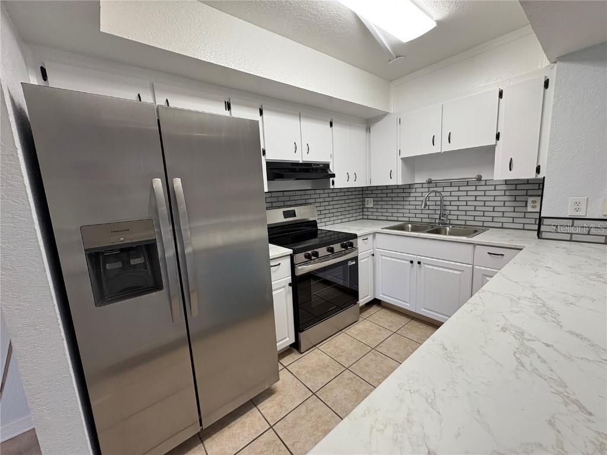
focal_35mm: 14
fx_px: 245
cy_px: 228
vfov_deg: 85.7
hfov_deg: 102.1
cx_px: 304
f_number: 2.2
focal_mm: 2.22
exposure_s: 1/120
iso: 200
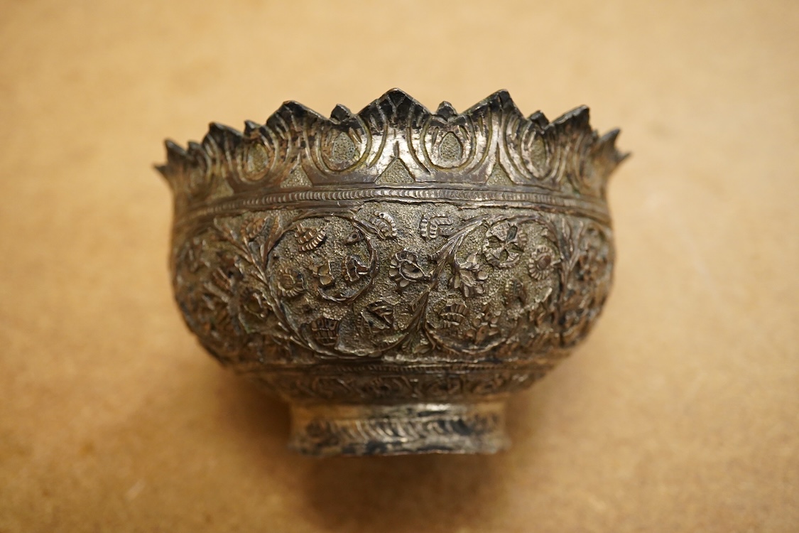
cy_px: 266
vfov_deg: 29.9
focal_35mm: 45
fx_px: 999
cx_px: 400
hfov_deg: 43.6
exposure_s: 1/200
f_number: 7.1
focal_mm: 30
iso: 2500
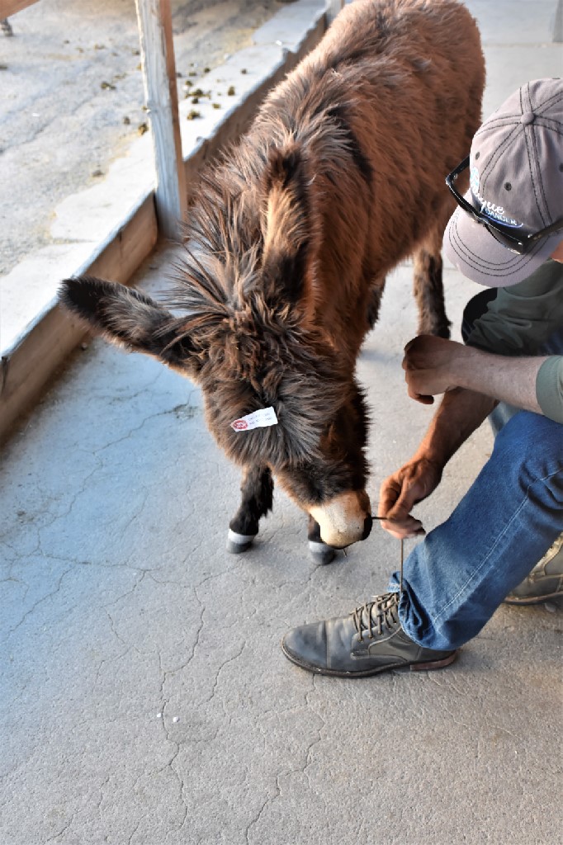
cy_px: 422
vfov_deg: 43.6
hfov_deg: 29.8
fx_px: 1056
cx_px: 282
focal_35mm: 45
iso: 800
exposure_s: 1/125
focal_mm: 30
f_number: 5.6
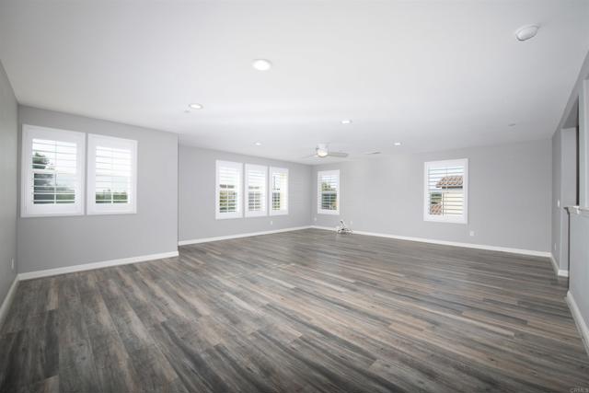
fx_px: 229
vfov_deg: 81.2
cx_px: 294
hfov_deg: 104.2
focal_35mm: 14
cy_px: 196
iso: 320
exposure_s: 1/250
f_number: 7.1
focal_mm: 14
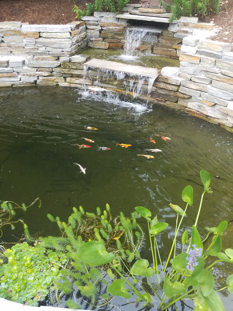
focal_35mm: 26
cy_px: 156
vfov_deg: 67.3
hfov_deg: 53.1
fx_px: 233
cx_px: 116
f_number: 1.7
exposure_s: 1/120
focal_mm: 4.2
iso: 100
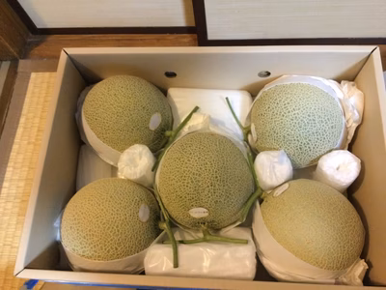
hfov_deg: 58.4
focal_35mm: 31
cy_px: 145
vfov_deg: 45.4
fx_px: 346
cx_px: 193
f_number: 2.4
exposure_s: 1/15
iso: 400
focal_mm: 3.3
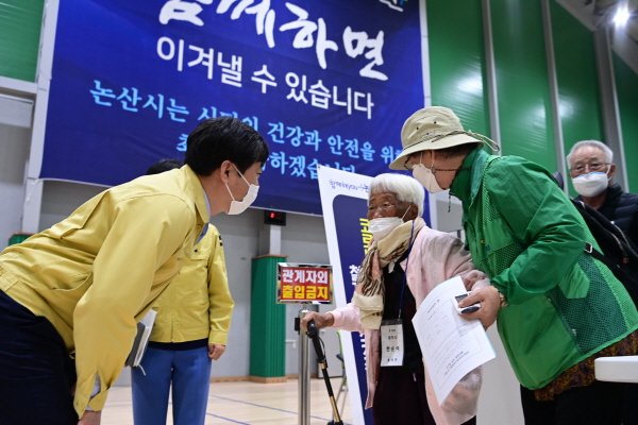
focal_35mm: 32
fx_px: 567
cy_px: 212
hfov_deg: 58.7
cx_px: 319
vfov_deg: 41.1
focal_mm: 32
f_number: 4.5
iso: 1600
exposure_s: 1/160
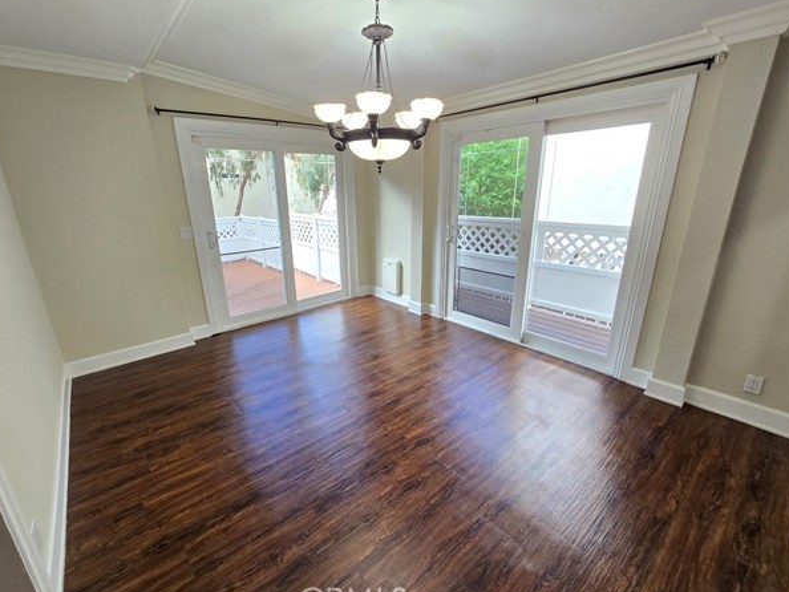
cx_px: 372
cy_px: 300
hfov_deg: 101.9
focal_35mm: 14
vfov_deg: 85.7
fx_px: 319
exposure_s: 1/60
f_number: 2.2
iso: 125
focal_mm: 2.2
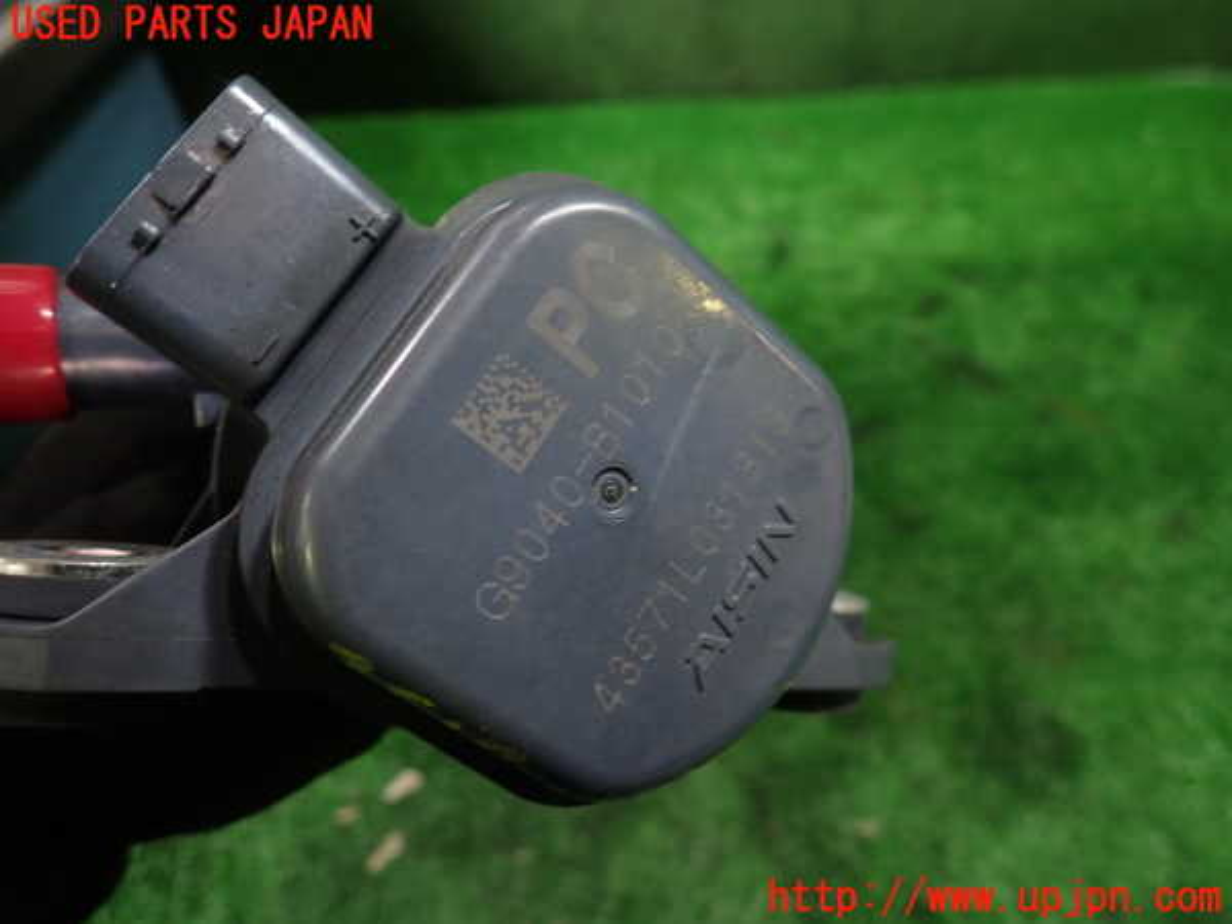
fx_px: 890
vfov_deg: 54.9
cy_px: 462
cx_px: 616
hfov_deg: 69.4
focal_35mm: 25
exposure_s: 1/30
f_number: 2
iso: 200
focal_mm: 4.5
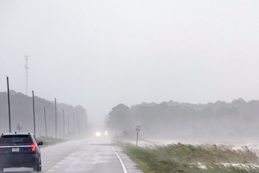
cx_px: 177
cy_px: 134
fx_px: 2691
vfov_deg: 3.7
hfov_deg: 5.5
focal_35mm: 374
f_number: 5.6
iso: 1600
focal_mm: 140
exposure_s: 1/125
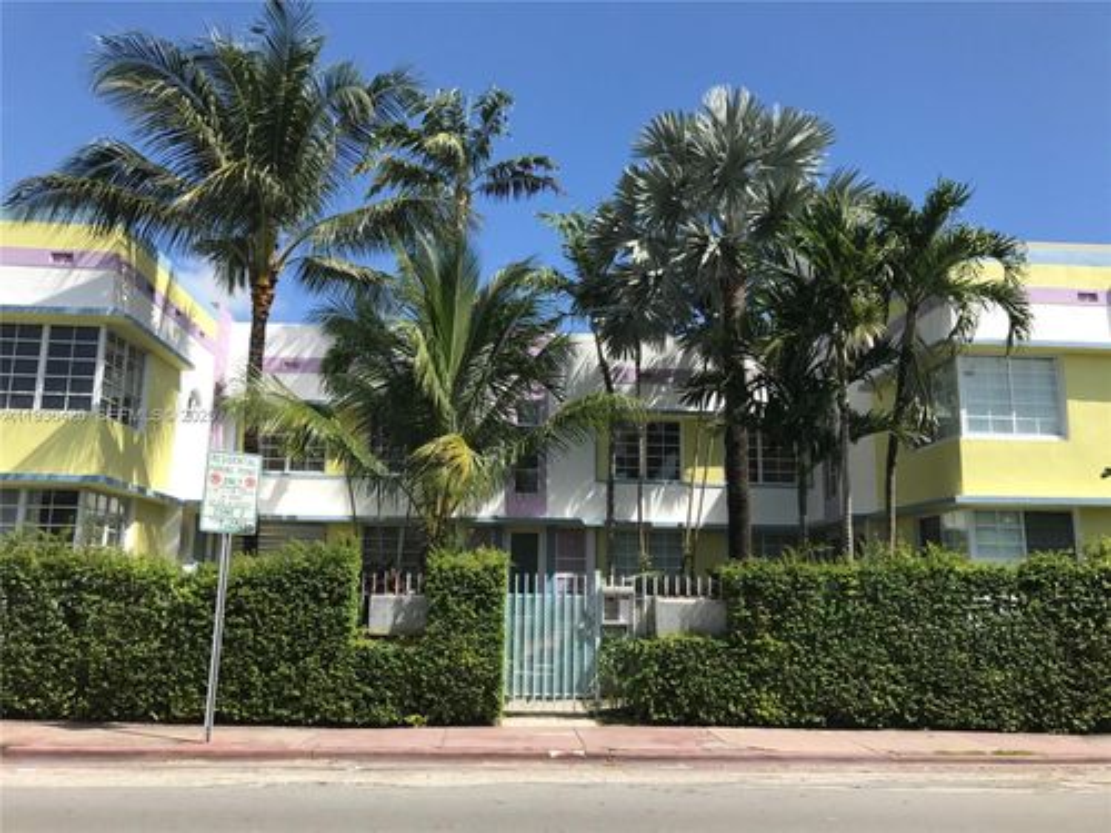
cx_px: 556
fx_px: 899
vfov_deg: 49.7
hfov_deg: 63.4
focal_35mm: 28
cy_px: 416
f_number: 1.8
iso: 20
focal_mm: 3.99
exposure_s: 1/1742
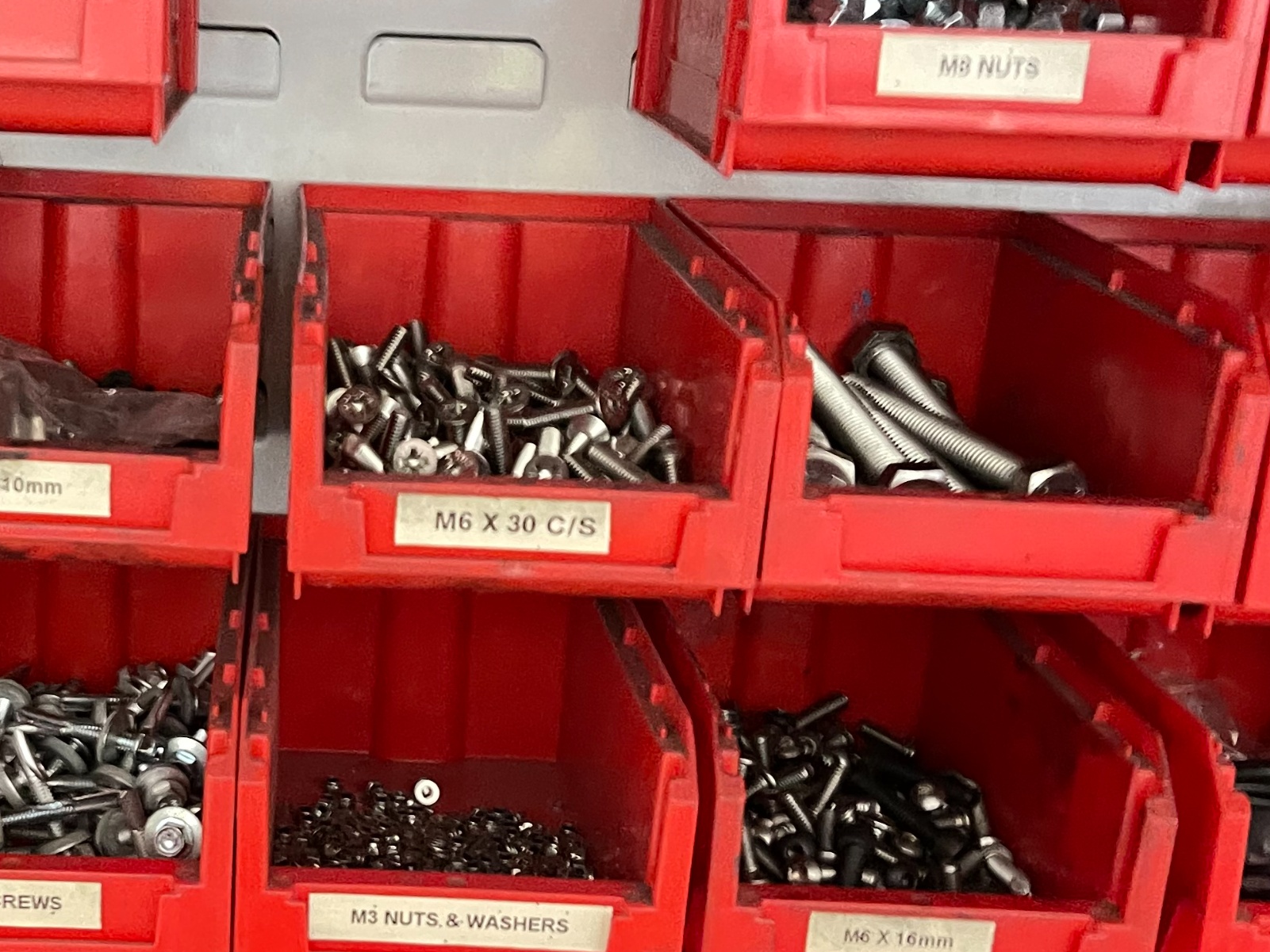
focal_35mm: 53
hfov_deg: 35.1
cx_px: 273
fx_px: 1945
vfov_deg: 27.5
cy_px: 512
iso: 1000
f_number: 1.6
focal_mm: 5.1
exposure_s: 1/17
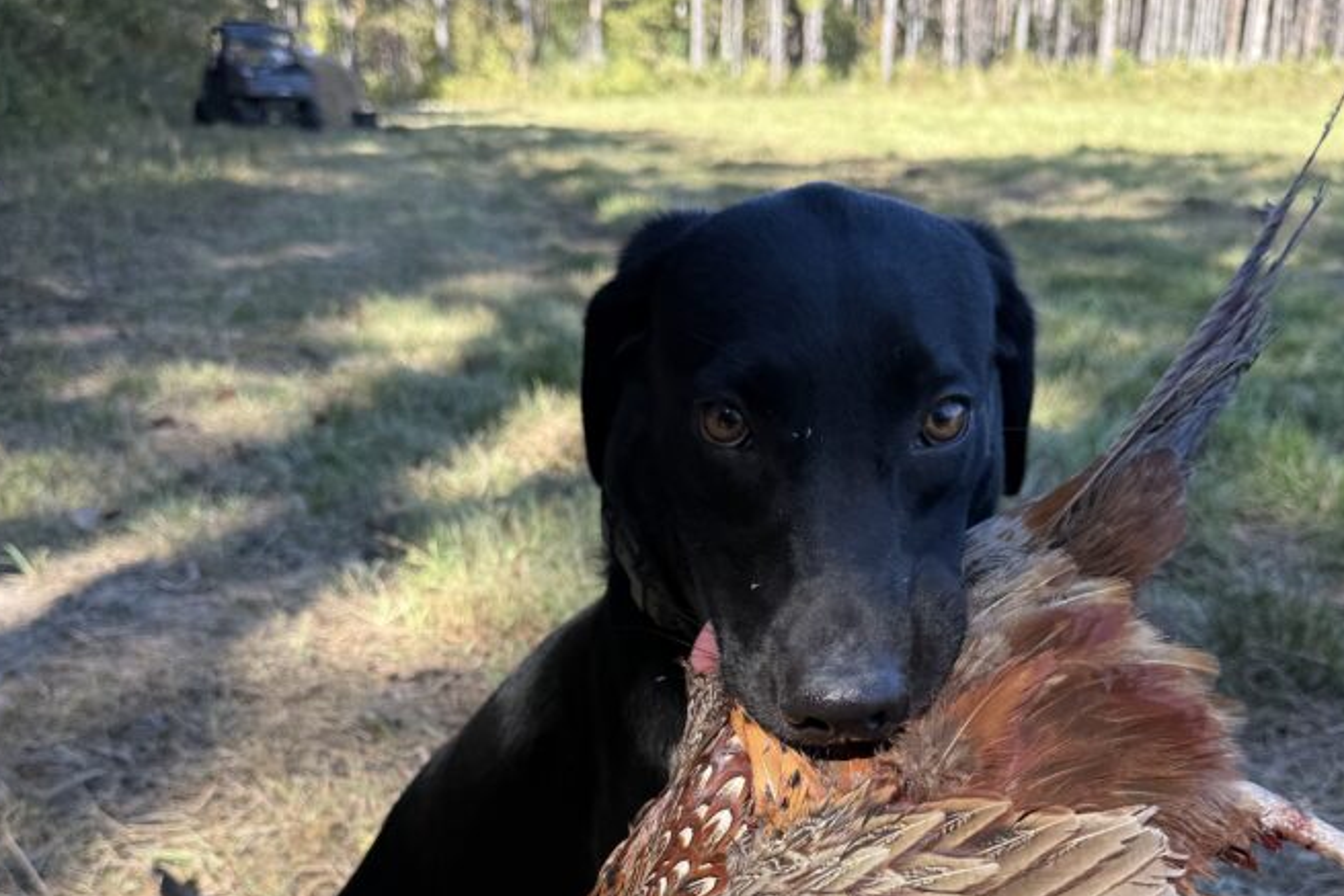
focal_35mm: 39
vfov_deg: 32.5
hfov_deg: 49.5
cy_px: 804
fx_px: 1456
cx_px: 661
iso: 80
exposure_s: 1/796
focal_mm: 6.76
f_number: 1.78
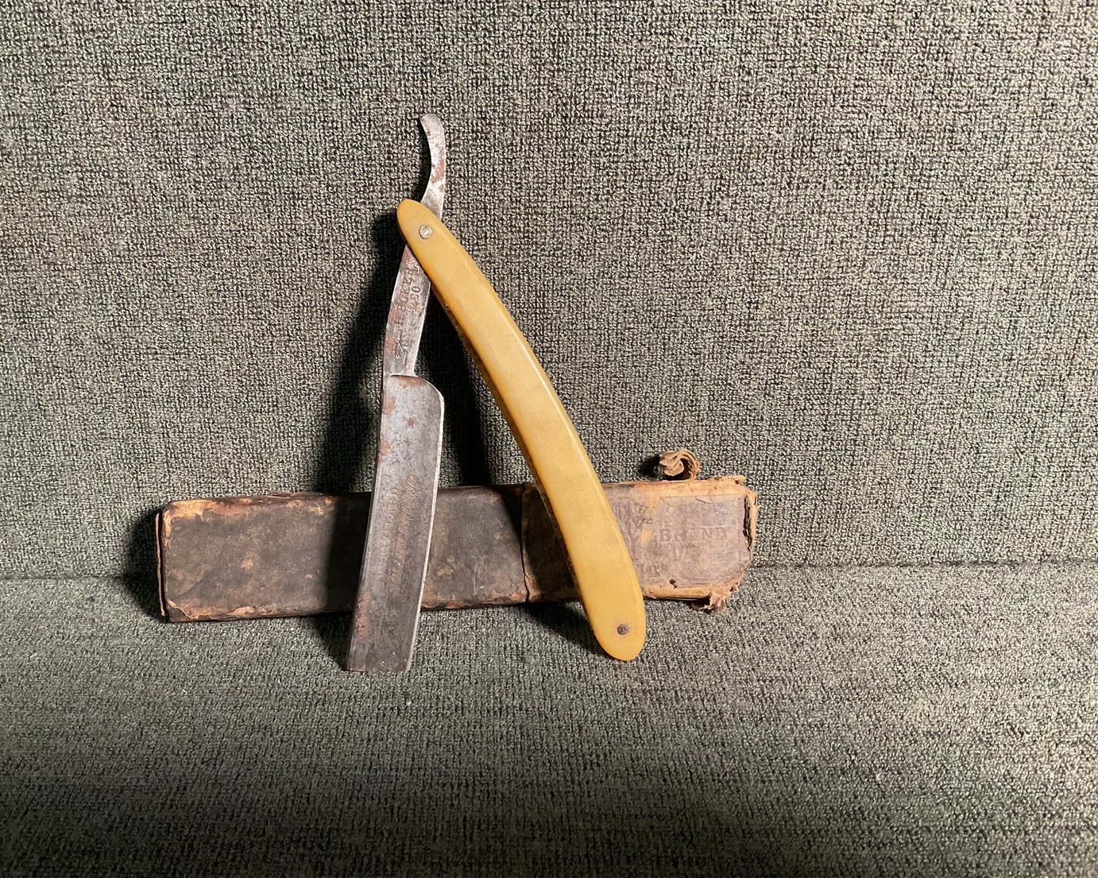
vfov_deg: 47.1
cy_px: 441
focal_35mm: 31
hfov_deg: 57.1
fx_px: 1007
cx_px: 498
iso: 200
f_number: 1.8
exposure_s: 1/60
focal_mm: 3
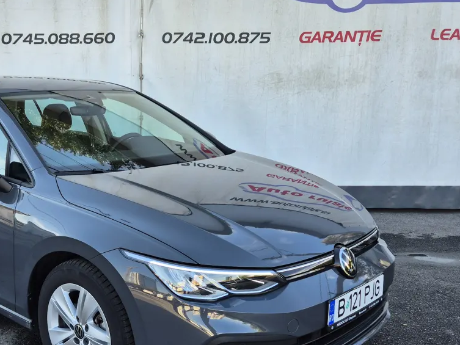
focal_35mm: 44
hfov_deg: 42.0
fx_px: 585
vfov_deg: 32.8
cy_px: 209
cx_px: 134
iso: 25
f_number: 1.8
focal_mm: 5.4
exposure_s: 1/268
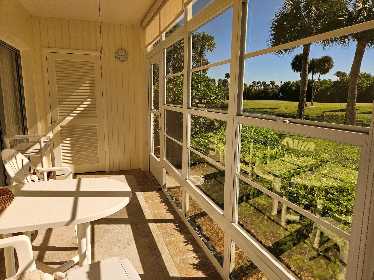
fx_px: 248
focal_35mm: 23
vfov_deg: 58.9
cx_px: 187
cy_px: 140
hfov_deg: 73.9
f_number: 1.8
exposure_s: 1/1111
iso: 50
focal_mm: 5.4
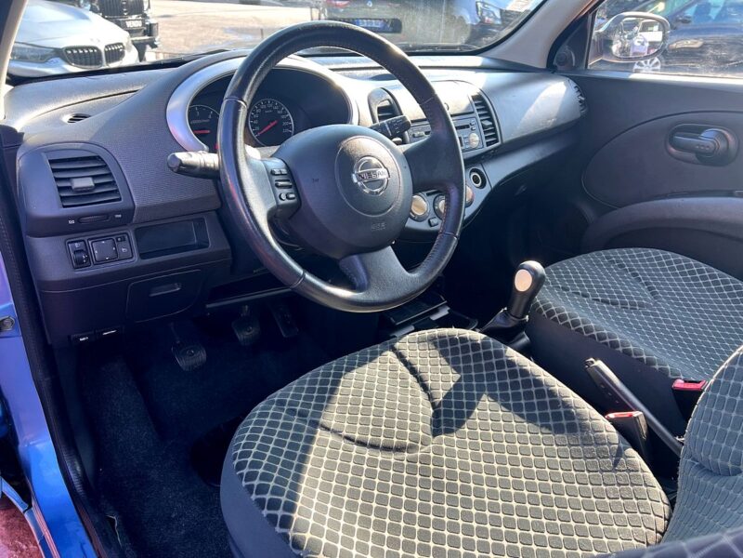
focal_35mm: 26
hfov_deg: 67.3
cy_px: 279
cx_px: 372
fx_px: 558
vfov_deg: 53.1
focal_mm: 5.7
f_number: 1.5
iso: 40
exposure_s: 1/161
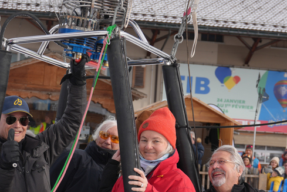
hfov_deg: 19.8
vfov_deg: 13.2
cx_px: 153
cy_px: 148
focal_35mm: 103
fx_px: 821
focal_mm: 42
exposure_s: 1/1000
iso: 200
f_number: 4
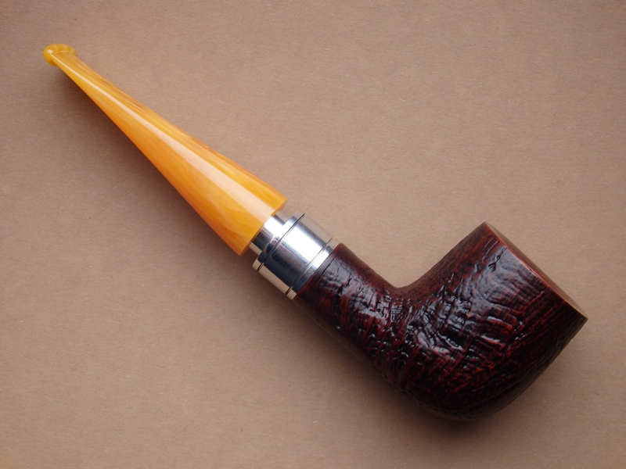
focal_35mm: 60
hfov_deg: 32.2
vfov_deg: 24.4
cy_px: 234
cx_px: 313
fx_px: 1085
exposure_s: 1/15
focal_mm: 10.8
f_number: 4.2
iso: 125
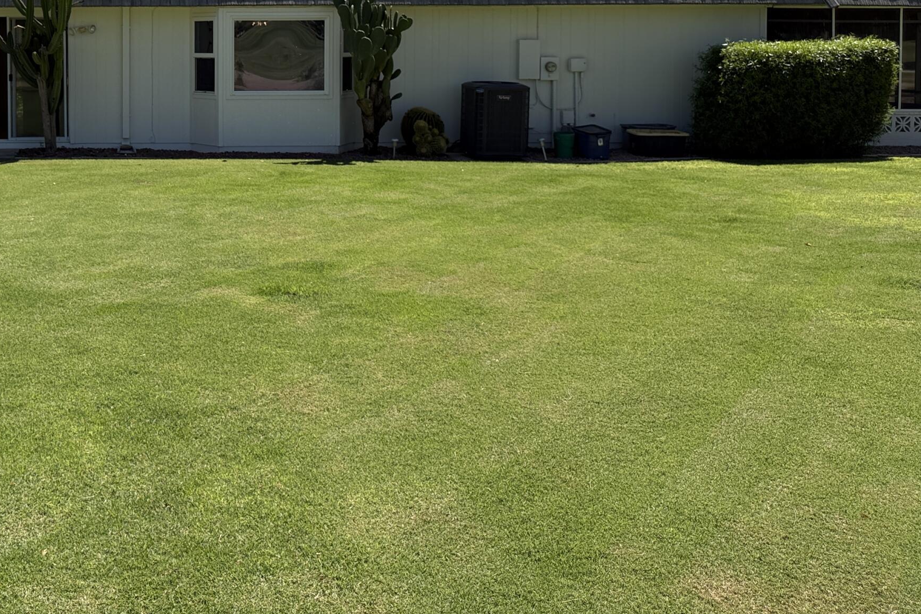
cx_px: 160
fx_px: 1100
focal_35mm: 43
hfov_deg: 43.0
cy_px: 72
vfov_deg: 30.0
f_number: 1.78
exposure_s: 1/7353
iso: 125
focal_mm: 6.76
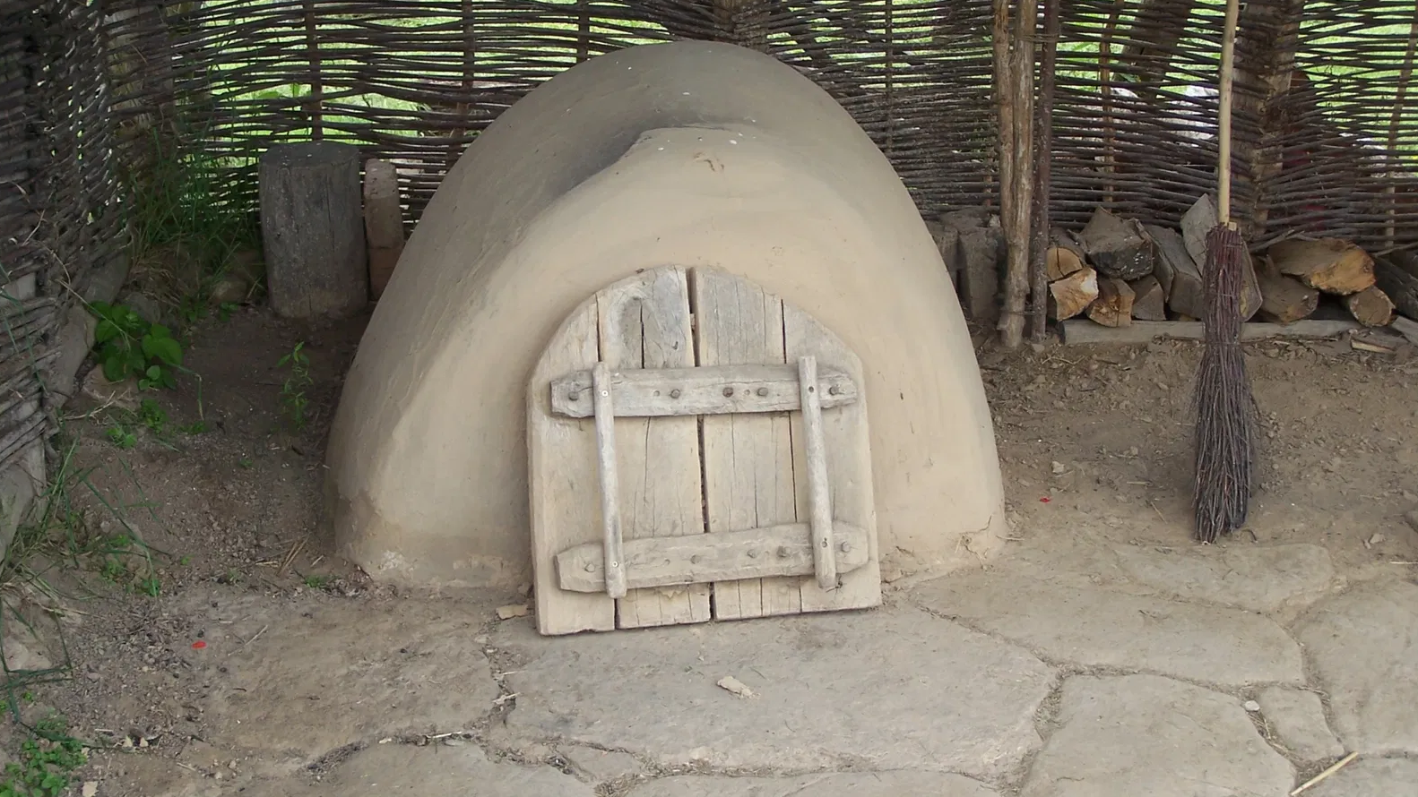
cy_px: 306
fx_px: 2444
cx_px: 704
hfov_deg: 32.4
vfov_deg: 18.5
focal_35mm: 65
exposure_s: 1/90
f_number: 3.1
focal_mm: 9.8
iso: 80
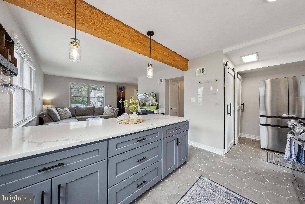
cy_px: 102
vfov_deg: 90.1
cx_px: 152
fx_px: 102
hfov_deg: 112.6
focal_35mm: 12
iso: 640
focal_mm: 12
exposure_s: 1/100
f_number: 7.1
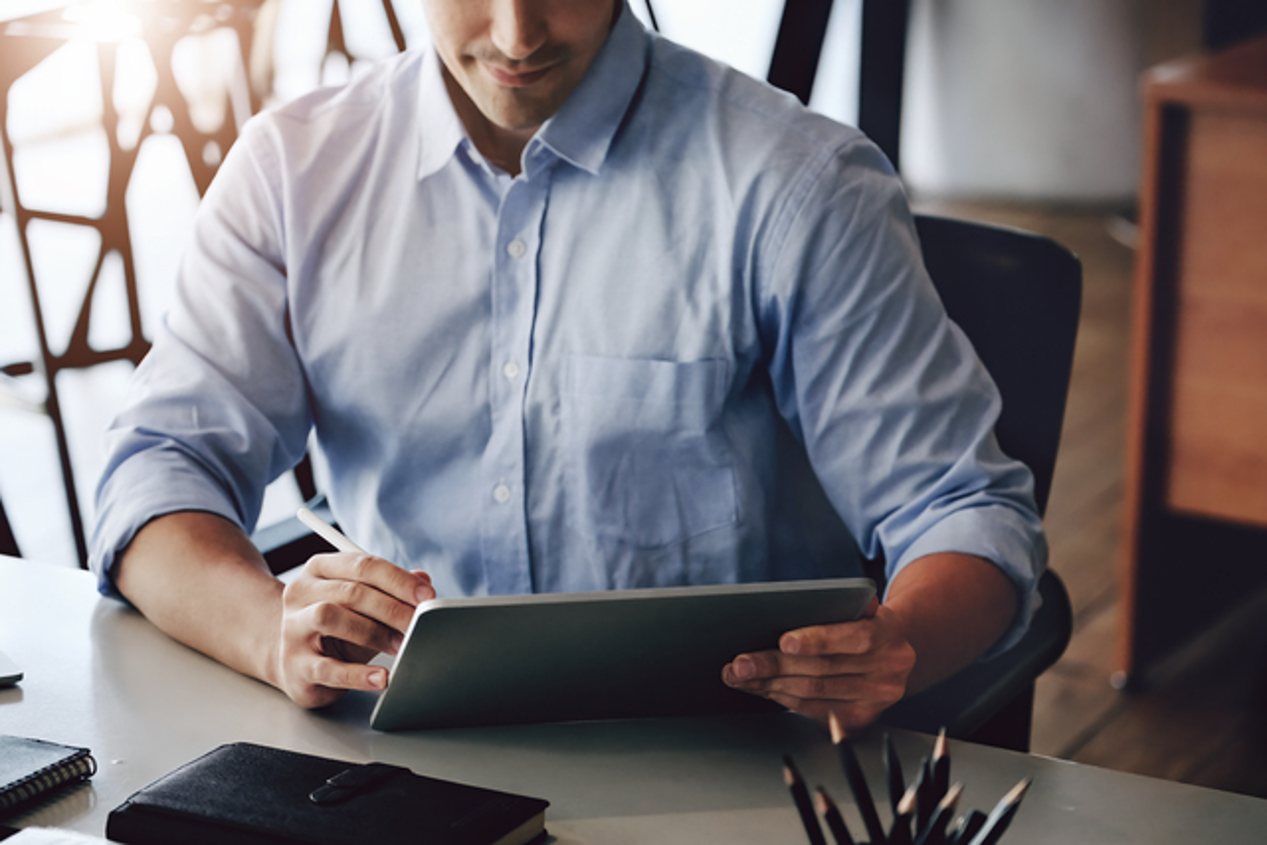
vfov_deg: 12.8
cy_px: 422
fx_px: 3766
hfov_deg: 19.1
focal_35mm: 107
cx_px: 634
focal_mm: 71.5
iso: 800
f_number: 2.8
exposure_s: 1/200
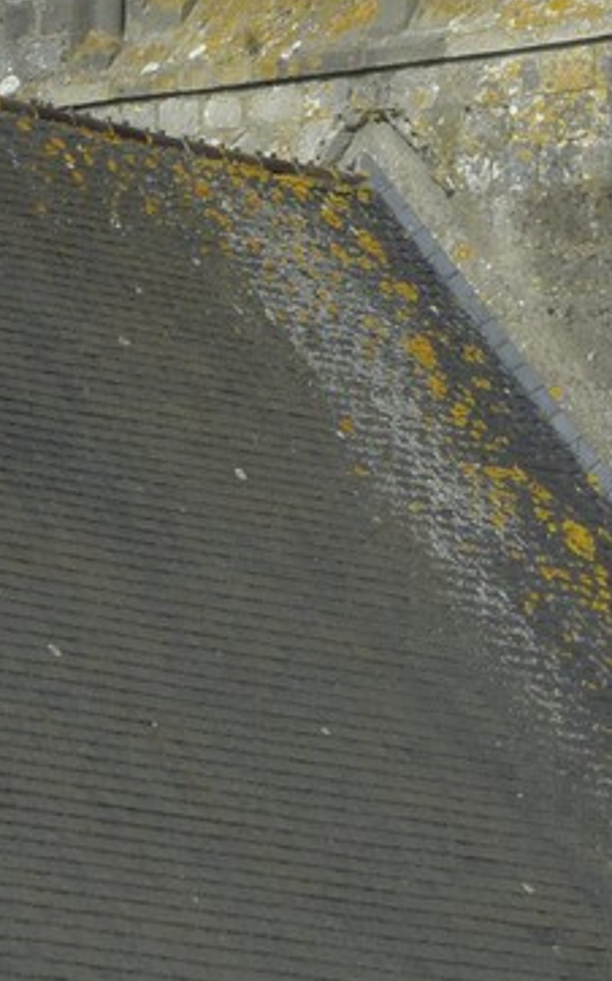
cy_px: -1000
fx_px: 14769
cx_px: 929
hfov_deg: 2.4
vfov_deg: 3.8
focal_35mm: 553
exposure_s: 1/320
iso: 100
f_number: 7.1
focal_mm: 82
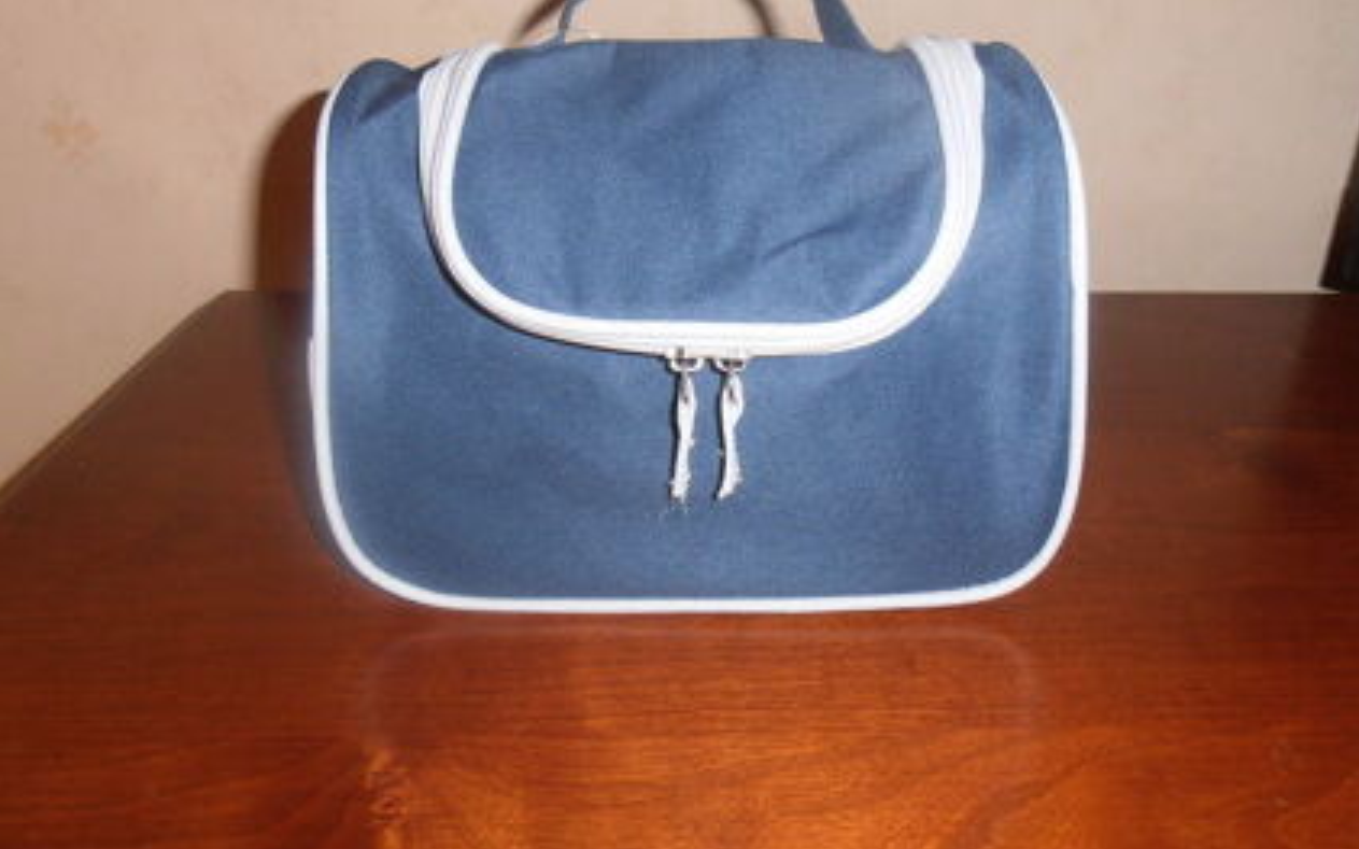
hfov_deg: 64.6
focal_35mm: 29
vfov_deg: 43.0
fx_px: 1074
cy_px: 345
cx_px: 720
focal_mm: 4.2
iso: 125
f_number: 3
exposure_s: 1/30
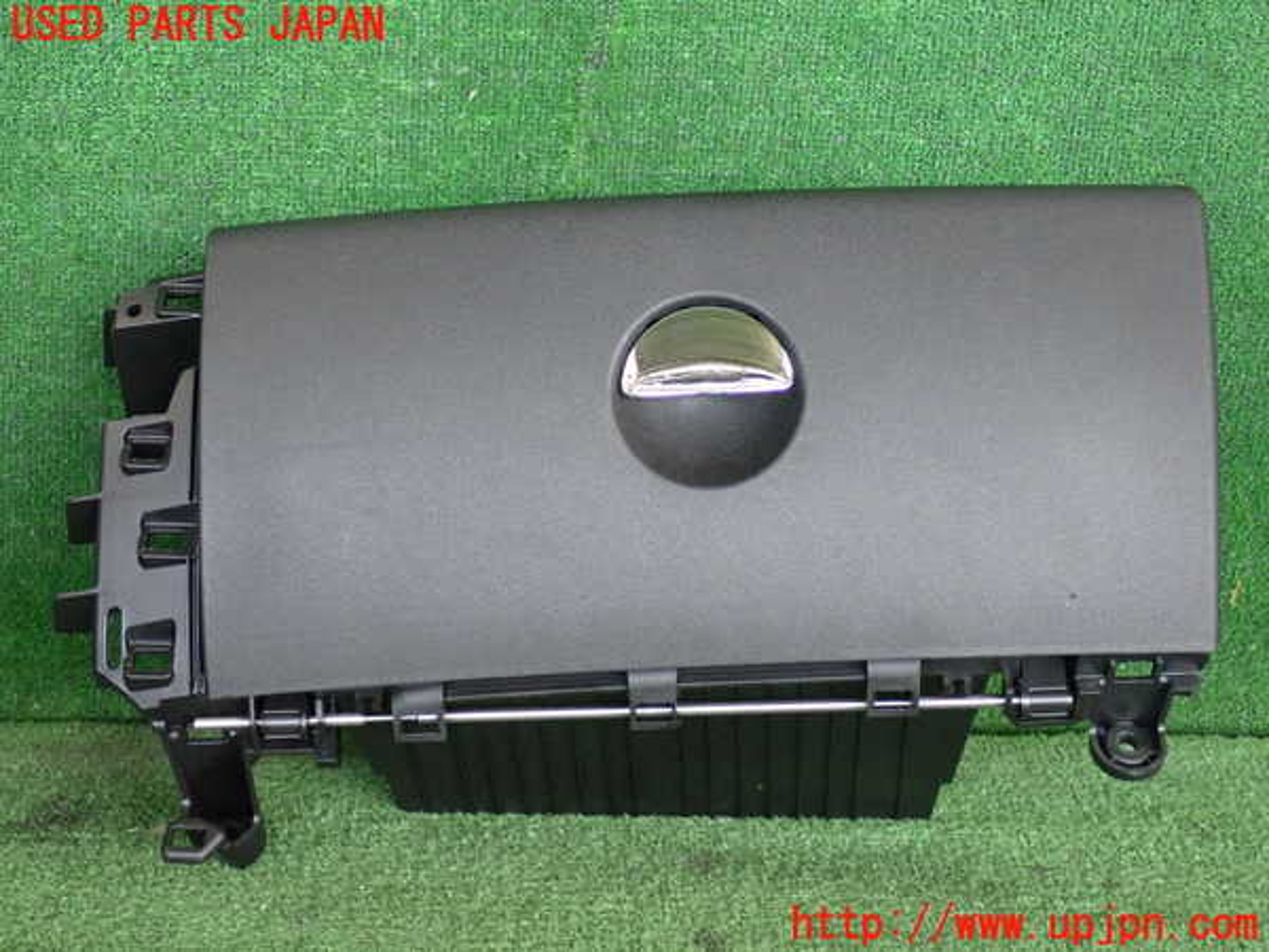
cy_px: 476
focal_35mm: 54
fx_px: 1980
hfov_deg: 35.5
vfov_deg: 27.0
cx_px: 634
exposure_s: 1/125
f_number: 3.3
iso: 1000
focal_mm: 9.65
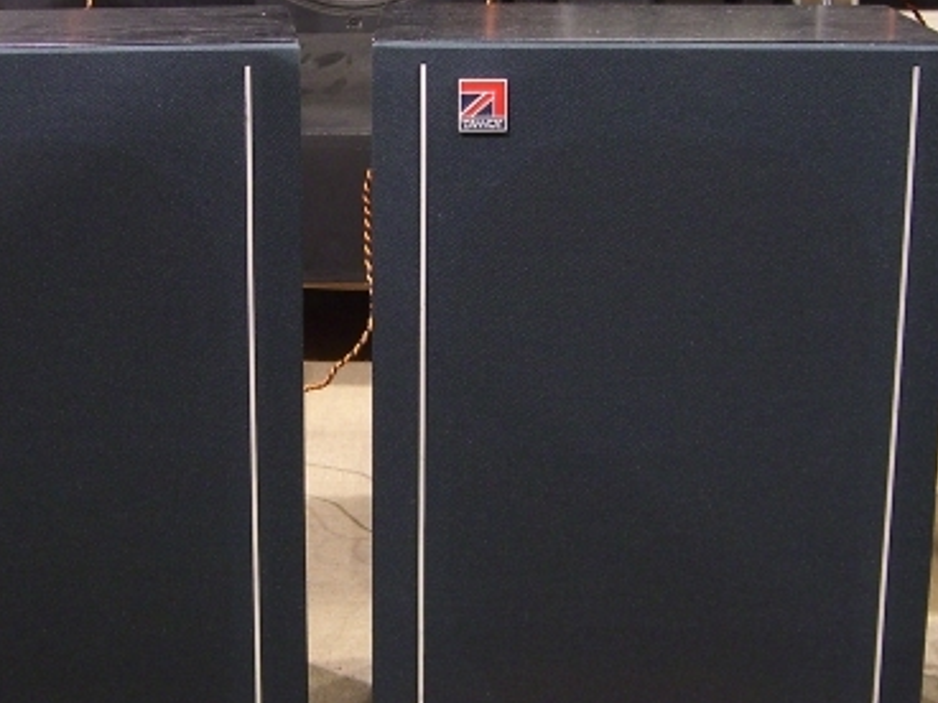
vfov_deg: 18.4
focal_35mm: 80
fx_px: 2168
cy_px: 380
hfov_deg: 24.3
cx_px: 329
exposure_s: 1/10
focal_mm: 9.5
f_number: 3.1
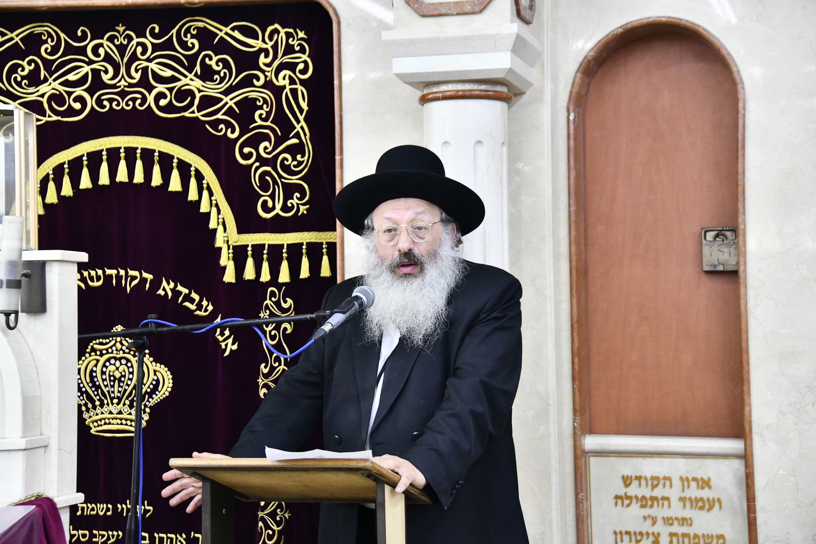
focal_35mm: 85
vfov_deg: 16.1
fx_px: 1926
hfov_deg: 23.9
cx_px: 408
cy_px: 272
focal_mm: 85
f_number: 5.6
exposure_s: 1/160
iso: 2500
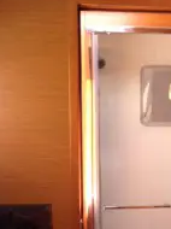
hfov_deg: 18.6
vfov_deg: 24.7
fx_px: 515
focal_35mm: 78
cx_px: 145
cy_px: 175
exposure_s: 1/20
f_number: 2.4
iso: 64
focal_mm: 4.12
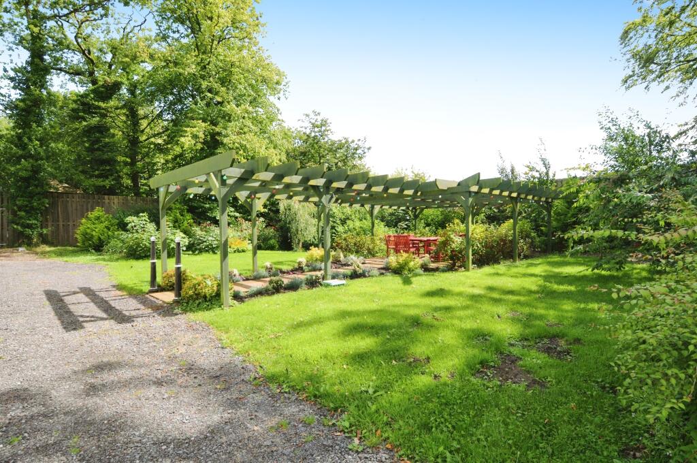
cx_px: 348
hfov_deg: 90.1
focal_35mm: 18
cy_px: 232
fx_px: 348
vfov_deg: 67.2
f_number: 7.1
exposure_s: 1/125
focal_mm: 12
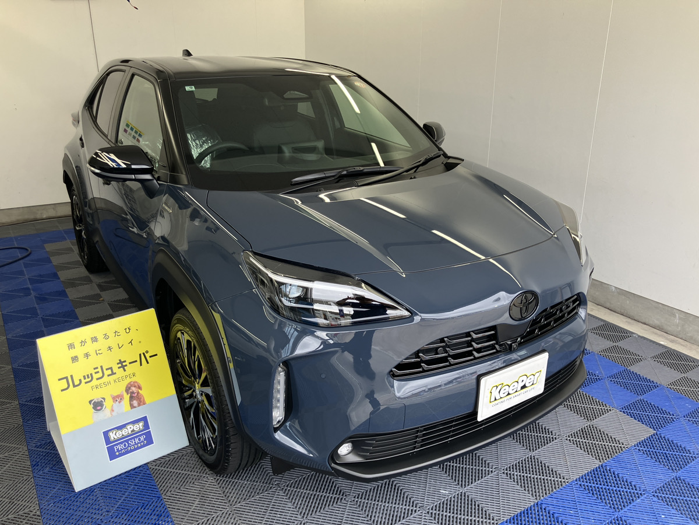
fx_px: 565
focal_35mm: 28
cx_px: 350
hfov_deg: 63.4
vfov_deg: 49.7
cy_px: 262
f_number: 1.8
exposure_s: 1/120
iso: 40
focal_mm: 3.99
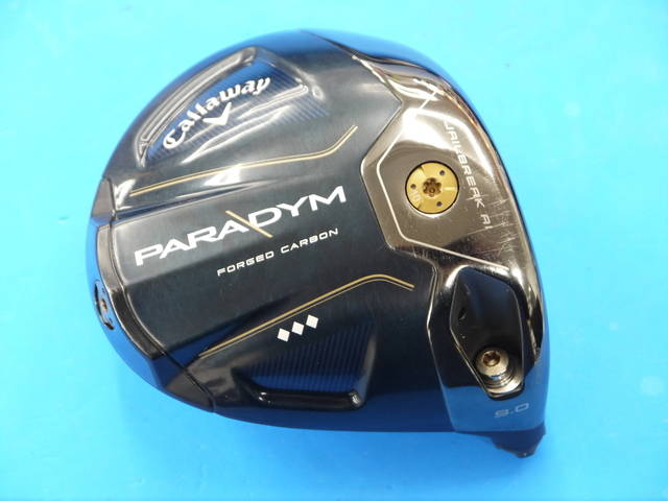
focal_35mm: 78
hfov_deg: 25.0
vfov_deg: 18.9
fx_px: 1505
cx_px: 334
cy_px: 250
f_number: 5.5
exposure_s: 1/40
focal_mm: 39
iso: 800
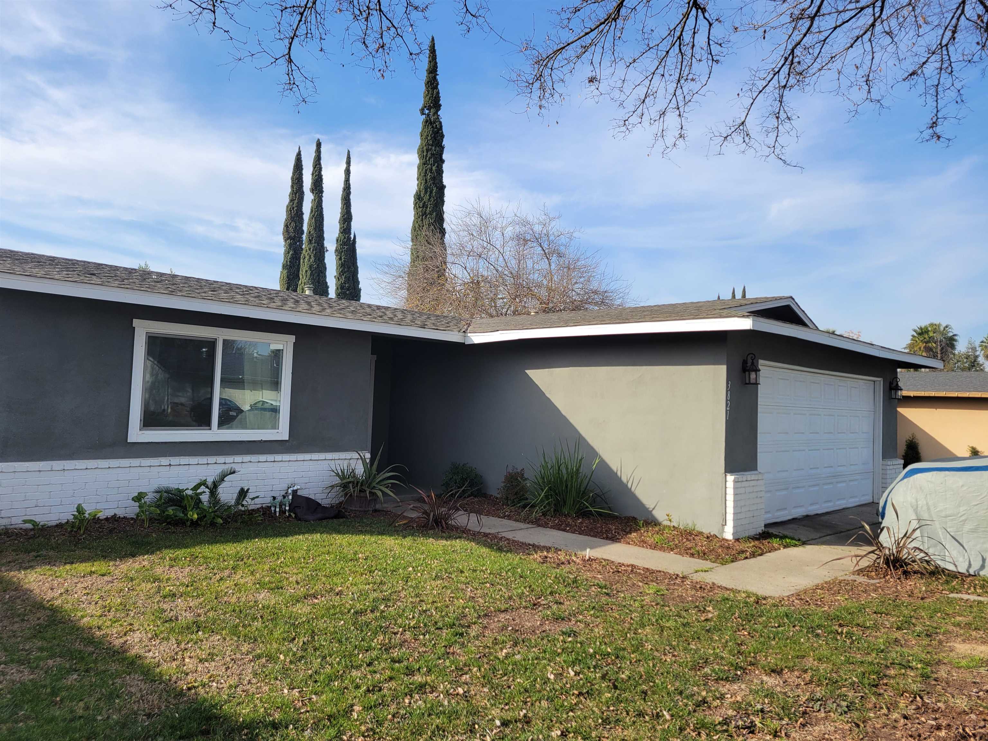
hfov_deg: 67.3
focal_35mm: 26
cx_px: 494
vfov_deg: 53.1
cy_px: 370
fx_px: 742
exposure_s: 1/1606
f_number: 1.8
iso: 40
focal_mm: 5.4
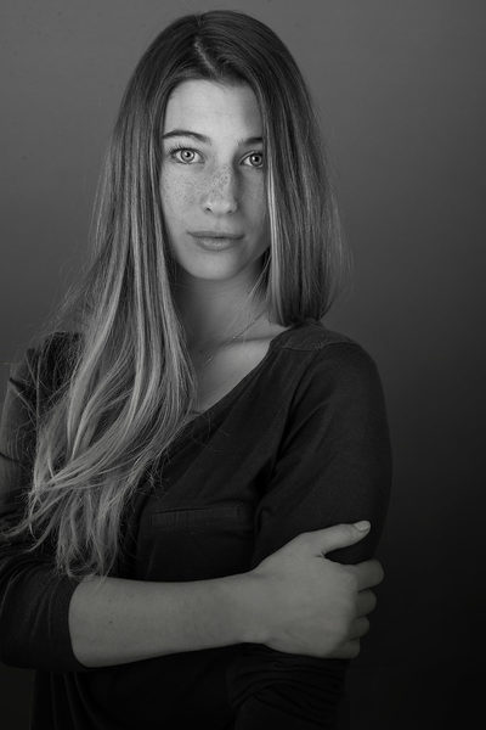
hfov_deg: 16.1
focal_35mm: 85
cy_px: 365
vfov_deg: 23.9
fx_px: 1721
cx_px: 243
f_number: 11
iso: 100
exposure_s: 1/160
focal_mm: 85
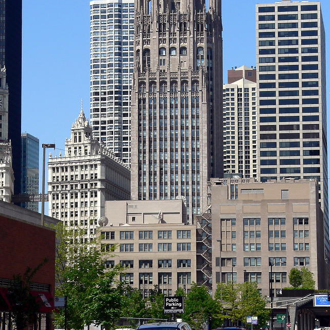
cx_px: 173
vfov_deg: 13.5
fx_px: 1391
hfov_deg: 13.5
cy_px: 105
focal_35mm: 129
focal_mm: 17.2
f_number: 5.6
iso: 80
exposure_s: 1/500
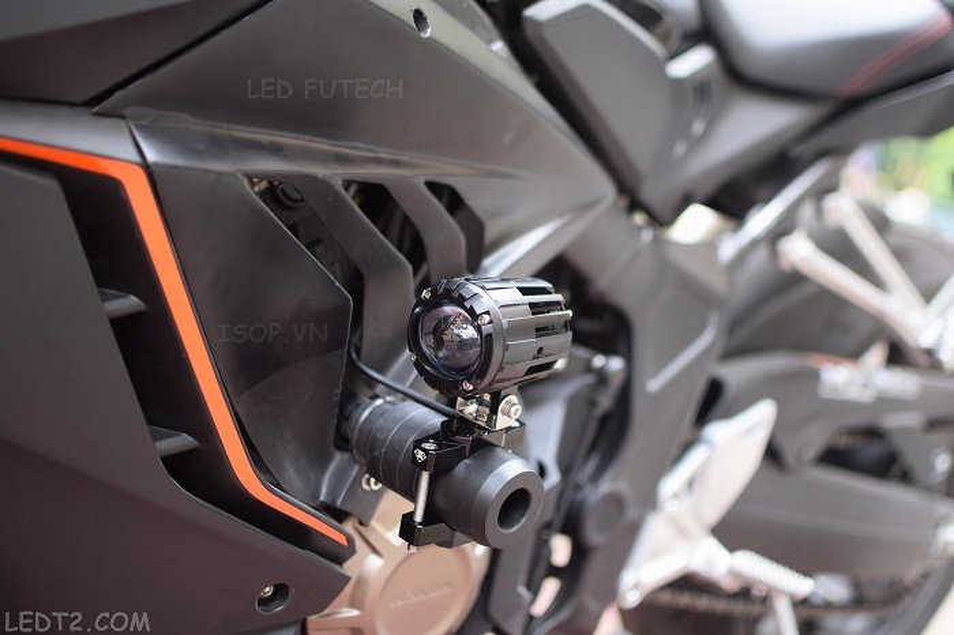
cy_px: 318
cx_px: 477
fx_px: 1391
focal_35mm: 52
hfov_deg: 37.9
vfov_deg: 25.7
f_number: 1.8
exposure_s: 1/25
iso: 200
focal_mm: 35
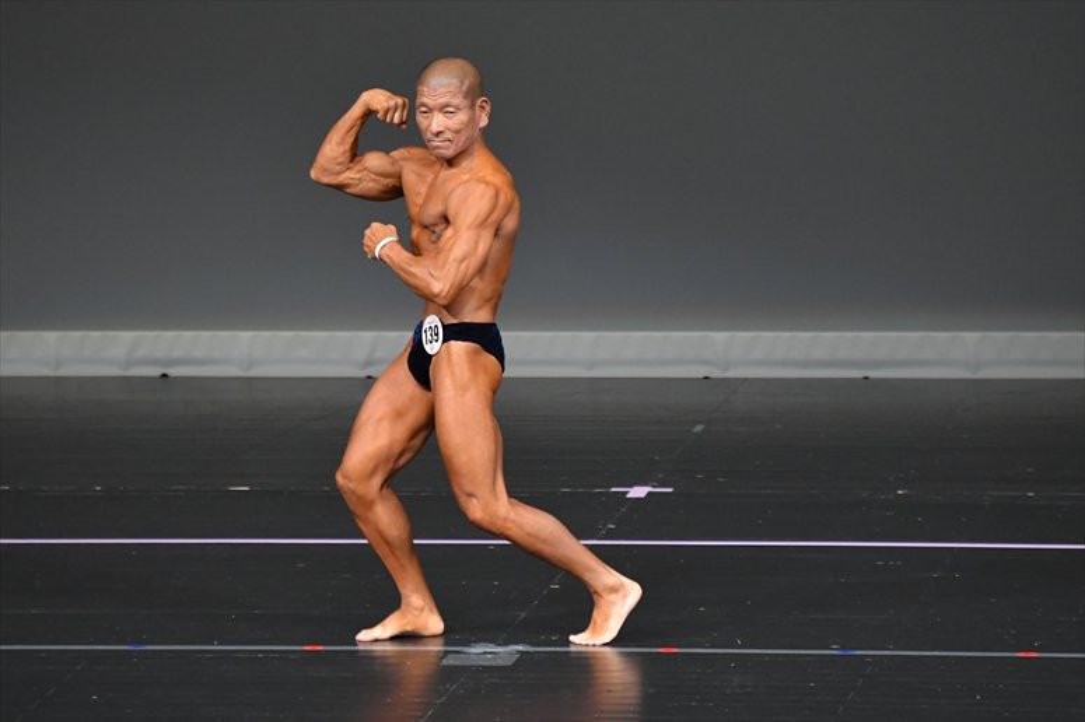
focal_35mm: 450
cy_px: 361
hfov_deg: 4.6
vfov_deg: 3.1
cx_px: 542
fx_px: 13556
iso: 4000
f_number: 5.6
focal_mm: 300
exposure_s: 1/400
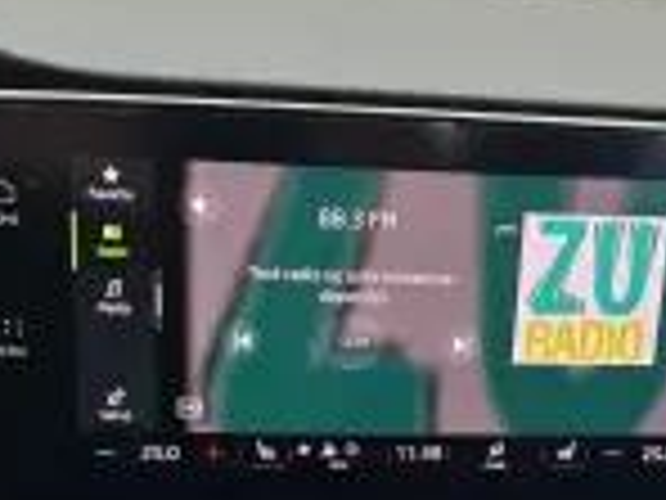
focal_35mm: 56
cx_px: 396
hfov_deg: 34.2
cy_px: 441
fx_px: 1077
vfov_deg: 25.4
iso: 50
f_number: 1.8
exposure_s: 1/187
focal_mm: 5.54
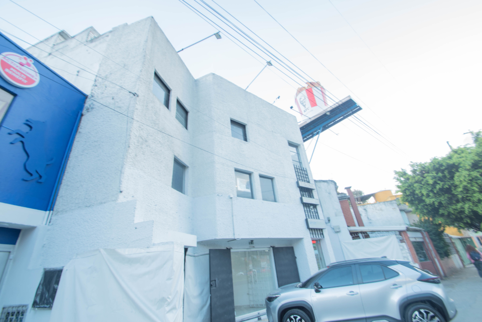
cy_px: 161
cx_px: 241
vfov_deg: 77.3
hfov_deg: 100.4
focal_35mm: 15
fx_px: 201
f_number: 7.1
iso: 100
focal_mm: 10
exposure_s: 1/13
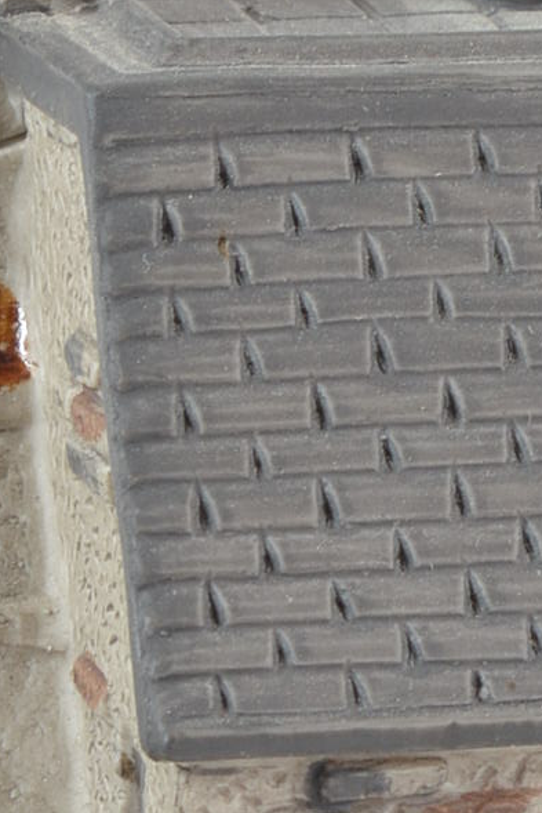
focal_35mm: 398
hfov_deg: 3.5
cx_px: 97
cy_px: 1401
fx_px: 8982
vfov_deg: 5.1
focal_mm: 52
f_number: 11
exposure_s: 1/160
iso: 100
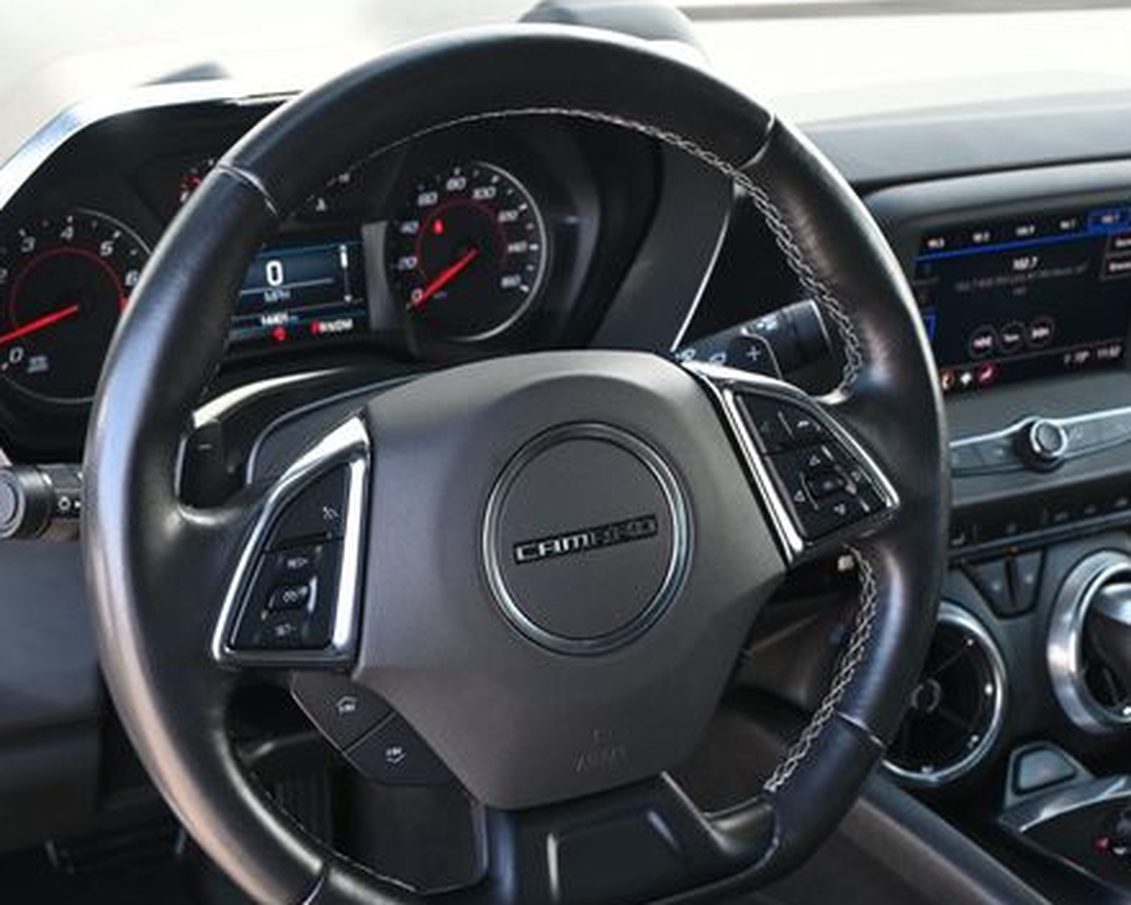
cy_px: 517
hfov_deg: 33.3
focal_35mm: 56
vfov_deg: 27.0
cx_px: 488
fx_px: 1886
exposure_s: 1/125
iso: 720
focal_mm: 27.5
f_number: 4.5
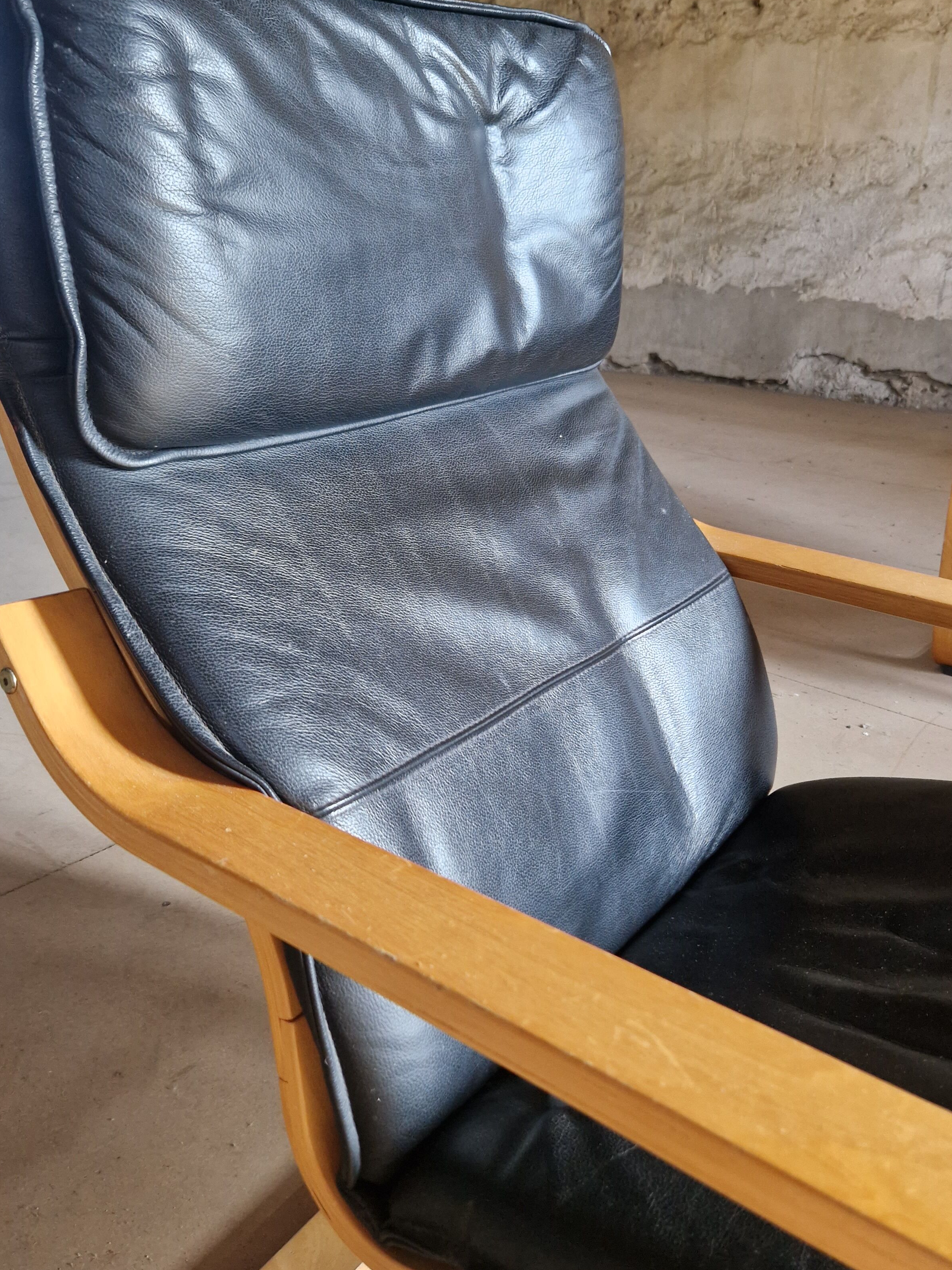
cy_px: 526
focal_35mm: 29
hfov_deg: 48.2
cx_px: 430
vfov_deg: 61.3
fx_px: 1063
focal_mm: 5.4
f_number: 1.8
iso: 800
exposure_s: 1/100
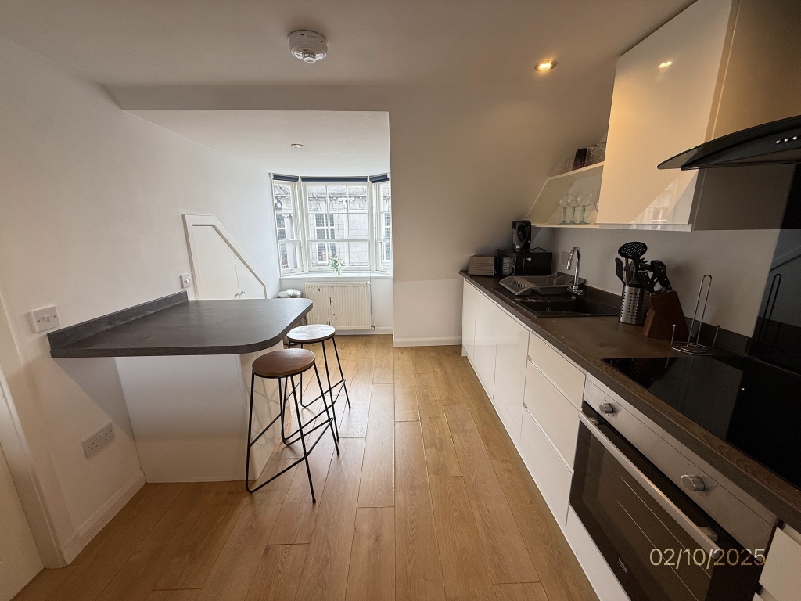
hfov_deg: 102.1
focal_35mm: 14
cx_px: 400
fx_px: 324
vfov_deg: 85.7
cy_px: 300
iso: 64
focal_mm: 2.22
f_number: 2.2
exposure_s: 1/100
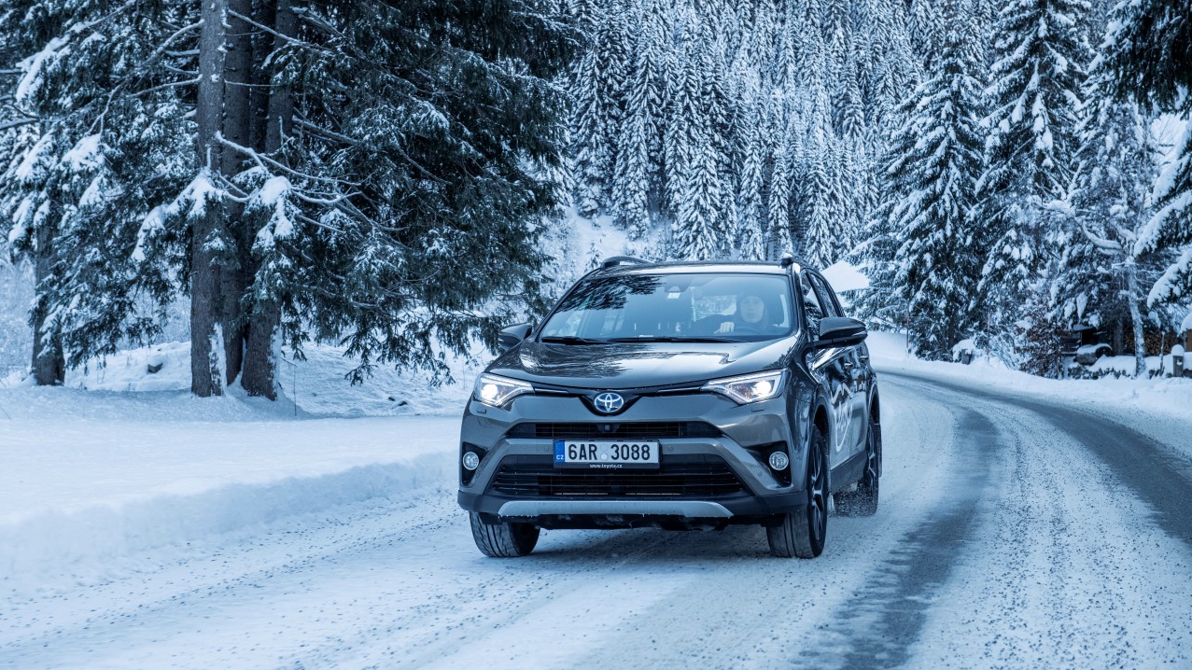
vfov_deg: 19.1
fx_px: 1991
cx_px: 596
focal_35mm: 63
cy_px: 347
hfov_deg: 33.3
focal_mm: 60
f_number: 6.3
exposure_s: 1/400
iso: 640
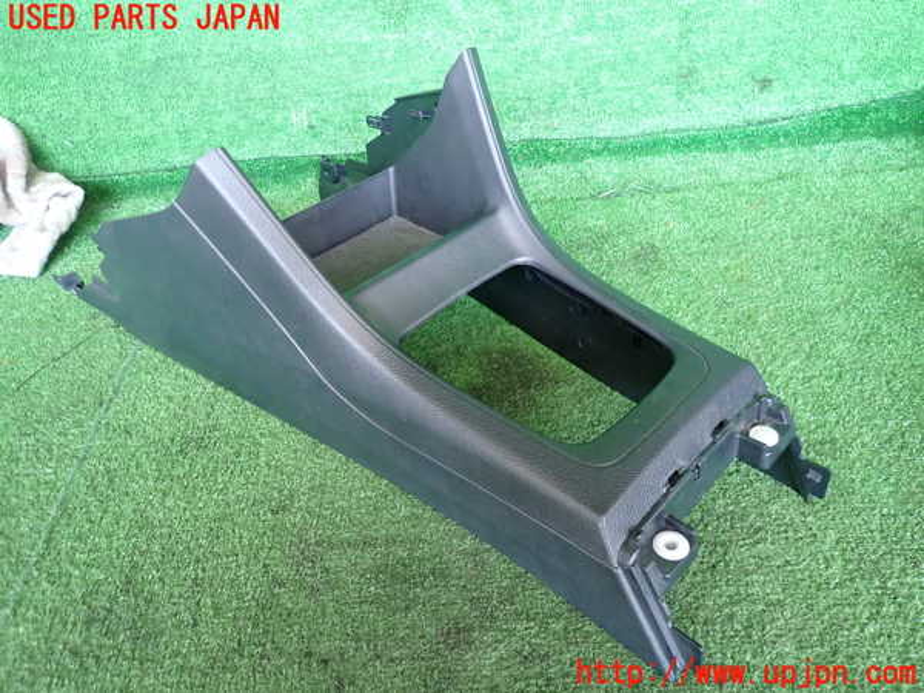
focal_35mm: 25
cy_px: 346
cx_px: 462
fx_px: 667
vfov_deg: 54.9
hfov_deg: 69.4
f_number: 2
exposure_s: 1/30
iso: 250
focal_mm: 4.5
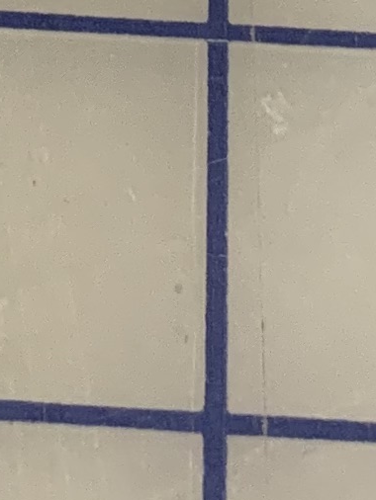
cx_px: -19
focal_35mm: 207
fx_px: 2995
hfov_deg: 7.1
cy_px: -585
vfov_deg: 8.9
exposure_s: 1/60
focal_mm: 4.25
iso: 250
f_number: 1.8
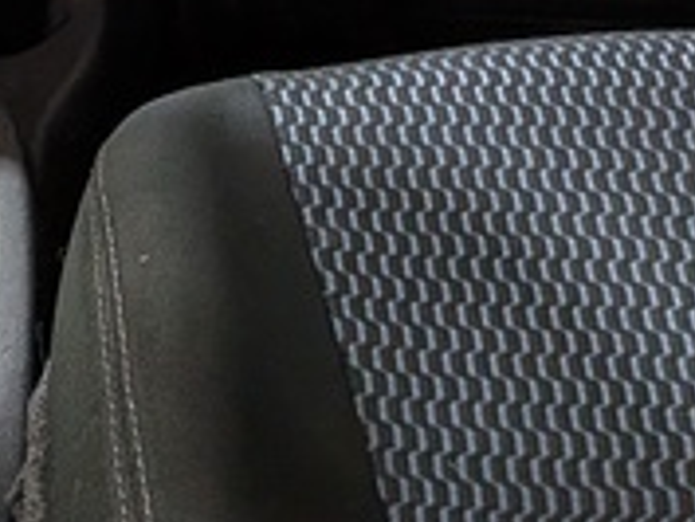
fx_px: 2793
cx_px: -114
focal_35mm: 139
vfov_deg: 9.1
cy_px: -891
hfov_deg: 13.8
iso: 27
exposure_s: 1/169
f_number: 1.7
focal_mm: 4.53
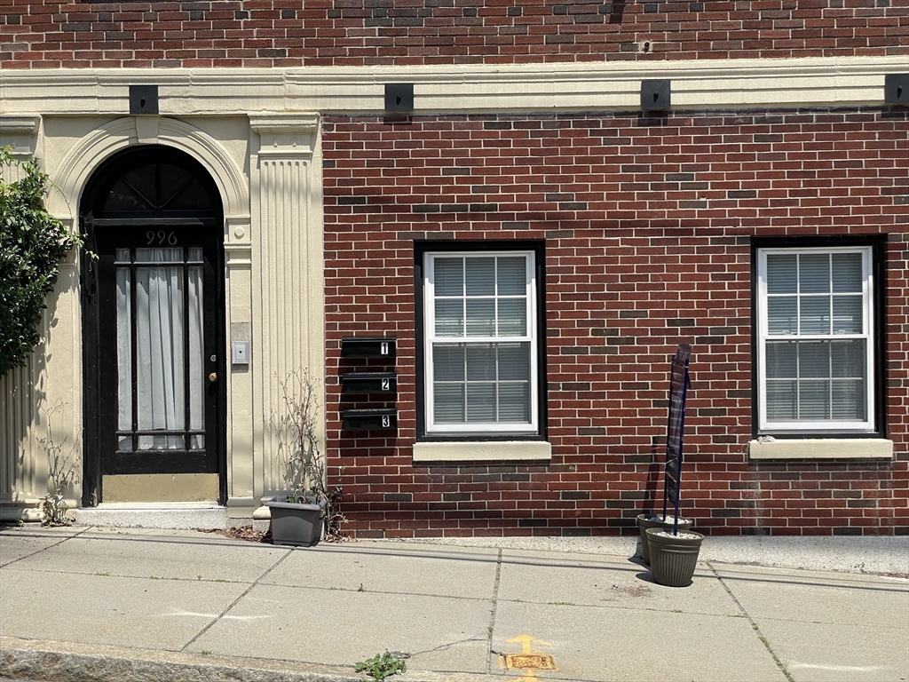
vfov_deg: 28.0
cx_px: 454
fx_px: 1365
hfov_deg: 36.8
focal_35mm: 52
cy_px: 341
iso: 25
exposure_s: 1/1546
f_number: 2
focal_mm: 6
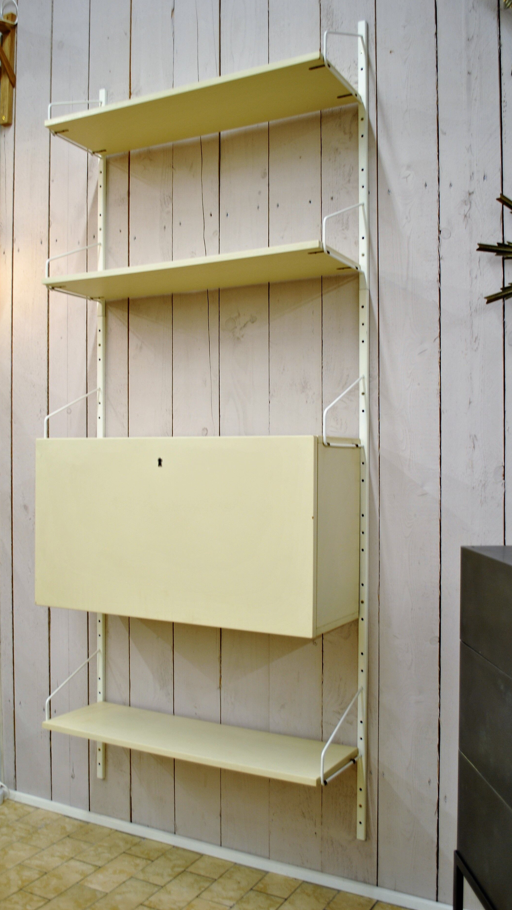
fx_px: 869
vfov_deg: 55.3
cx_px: 233
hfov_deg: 32.8
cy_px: 453
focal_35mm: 36
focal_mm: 22
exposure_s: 1/13
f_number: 3.8
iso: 100
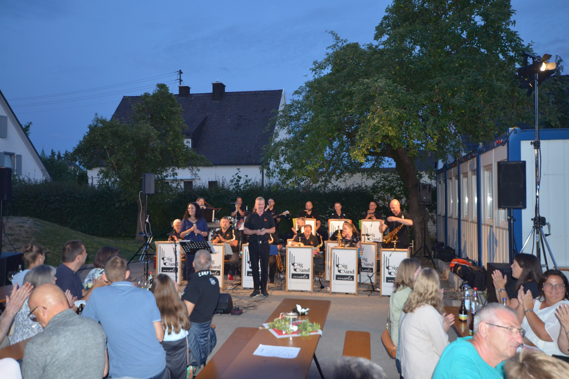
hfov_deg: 61.9
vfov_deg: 43.6
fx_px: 474
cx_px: 284
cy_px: 190
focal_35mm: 30
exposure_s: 1/60
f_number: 3.5
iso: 800
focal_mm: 20
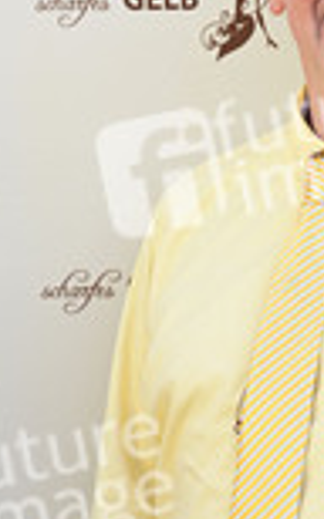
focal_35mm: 114
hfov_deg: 11.3
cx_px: 368
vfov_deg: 18.3
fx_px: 1614
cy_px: 327
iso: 400
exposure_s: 1/200
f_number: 8
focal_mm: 43
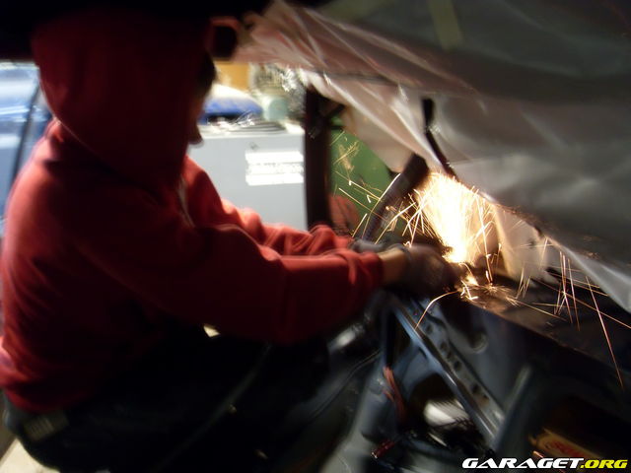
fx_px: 674
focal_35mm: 37
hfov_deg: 50.1
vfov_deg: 38.7
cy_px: 236
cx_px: 316
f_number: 2.8
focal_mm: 6.3
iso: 200
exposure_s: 1/4
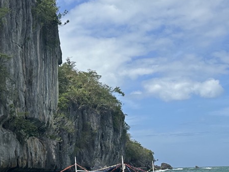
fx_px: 450
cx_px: -52
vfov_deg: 21.5
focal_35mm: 68
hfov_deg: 25.4
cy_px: 51
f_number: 1.78
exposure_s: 1/4545
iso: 80
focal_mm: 6.86
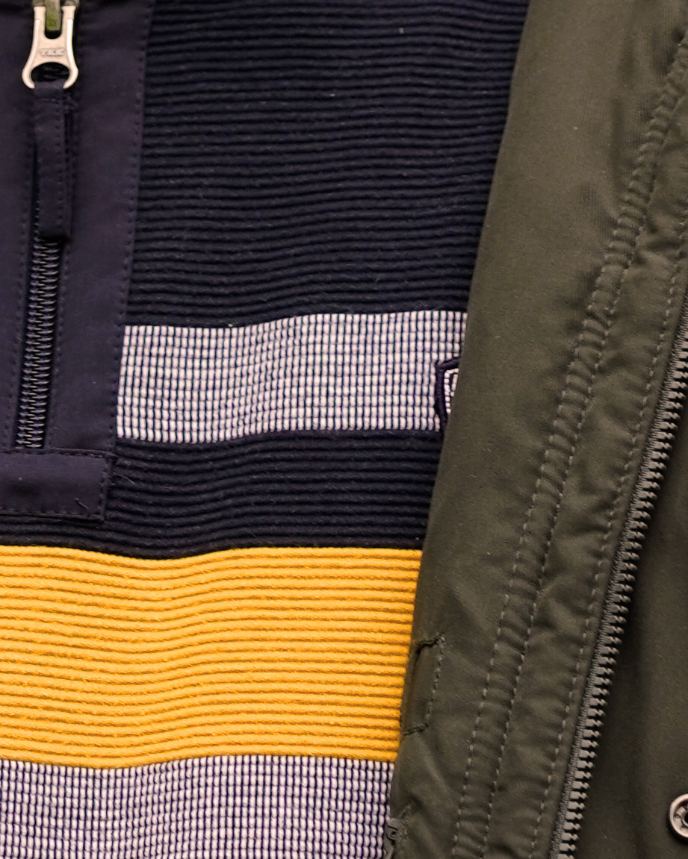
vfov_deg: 3.8
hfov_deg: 3.1
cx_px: -69
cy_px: -428
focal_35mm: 504
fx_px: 12826
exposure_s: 1/160
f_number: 4
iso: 250
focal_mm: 105
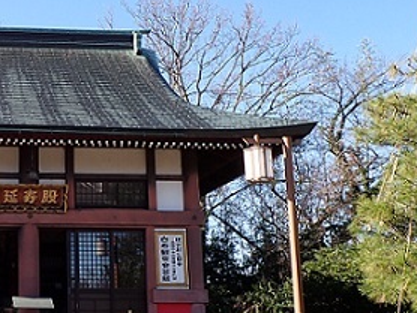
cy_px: 168
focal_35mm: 59
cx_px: 11
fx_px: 711
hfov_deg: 30.6
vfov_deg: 24.8
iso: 100
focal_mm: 4.5
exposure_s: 1/640
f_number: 2.8
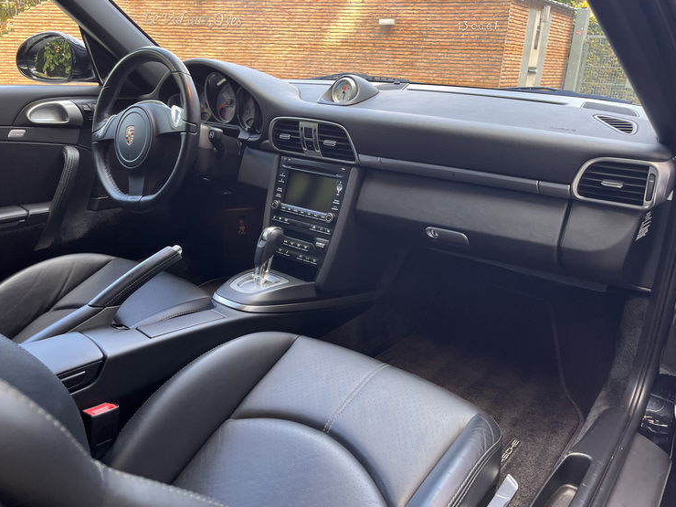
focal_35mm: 27
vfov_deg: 51.4
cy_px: 253
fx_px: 527
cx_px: 339
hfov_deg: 65.3
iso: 125
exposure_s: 1/102
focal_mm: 5.1
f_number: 1.6
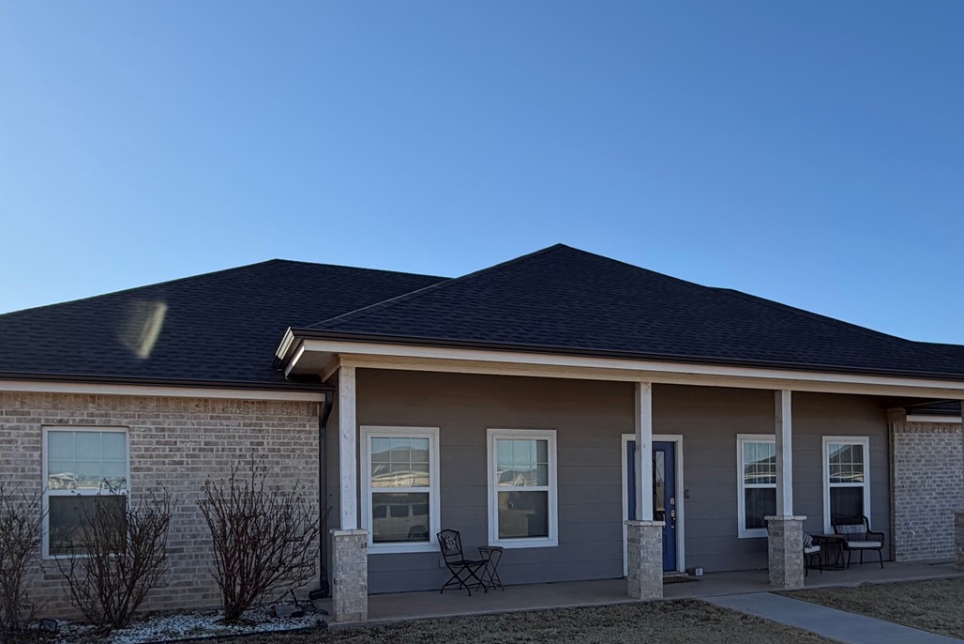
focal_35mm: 29
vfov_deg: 43.6
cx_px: 540
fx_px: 777
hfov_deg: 63.4
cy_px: 483
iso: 32
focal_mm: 2.22
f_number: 2.2
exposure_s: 1/770
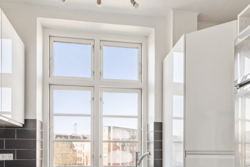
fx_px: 243
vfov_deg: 35.4
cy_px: 154
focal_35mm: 35
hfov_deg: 54.4
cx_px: 133
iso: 1000
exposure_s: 1/13
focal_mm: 18
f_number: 11
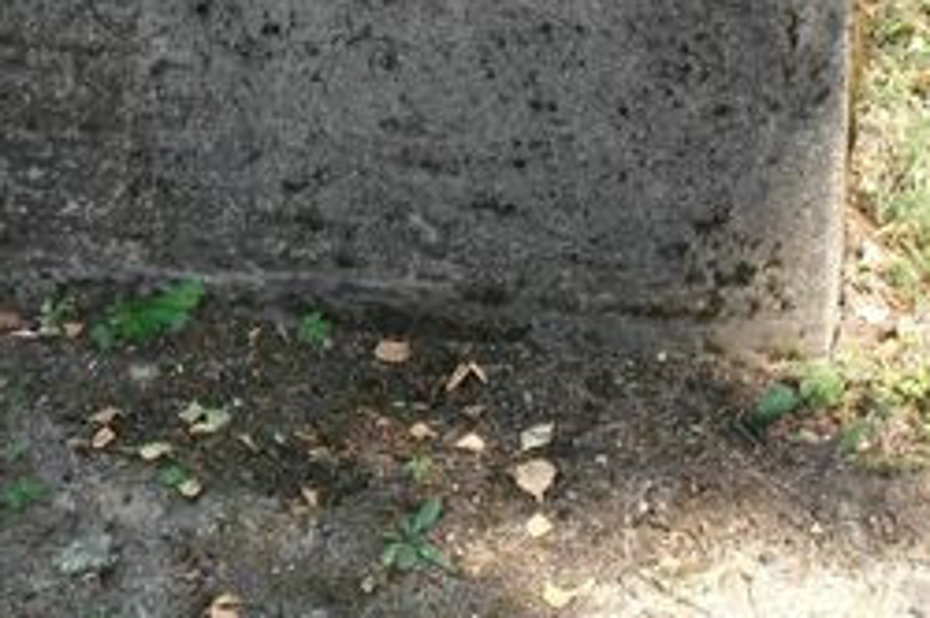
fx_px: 2477
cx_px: 264
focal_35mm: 96
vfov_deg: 13.9
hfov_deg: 21.1
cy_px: -97
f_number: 3.7
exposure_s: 1/180
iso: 80
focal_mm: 7.8
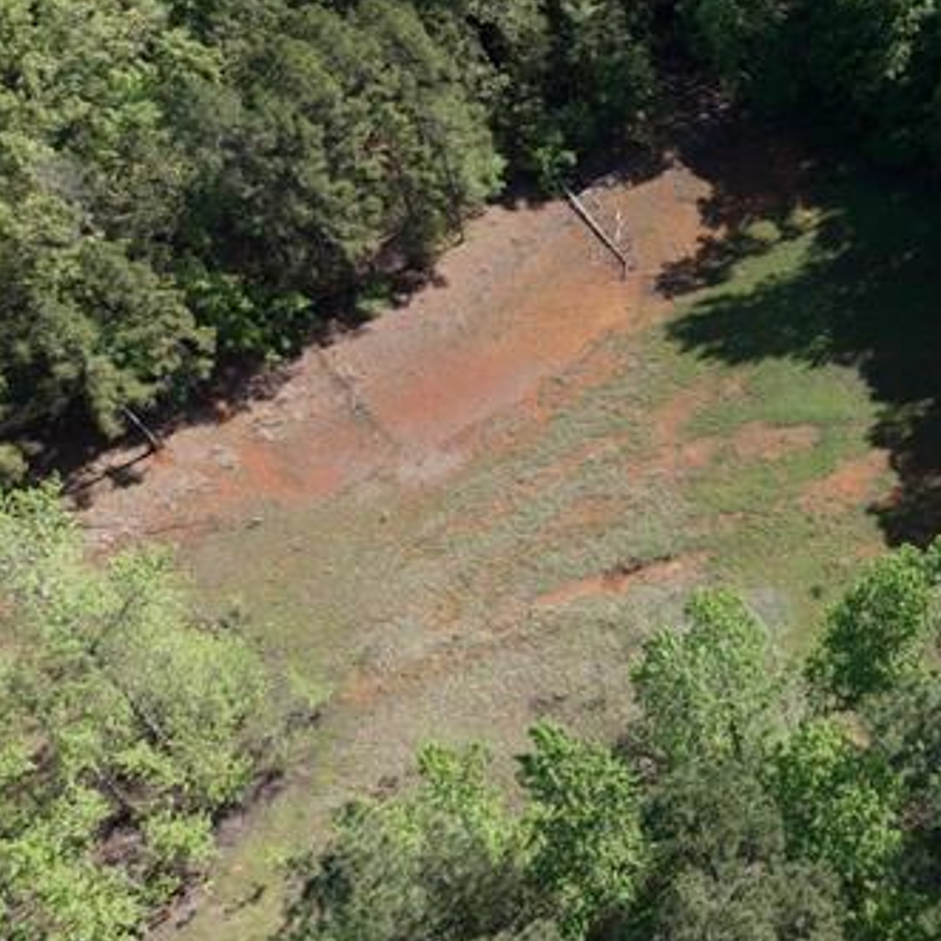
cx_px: 901
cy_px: 330
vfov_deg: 40.5
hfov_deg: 37.4
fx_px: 1261
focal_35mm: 41
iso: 100
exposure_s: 1/1250
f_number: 1.8
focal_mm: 8.67
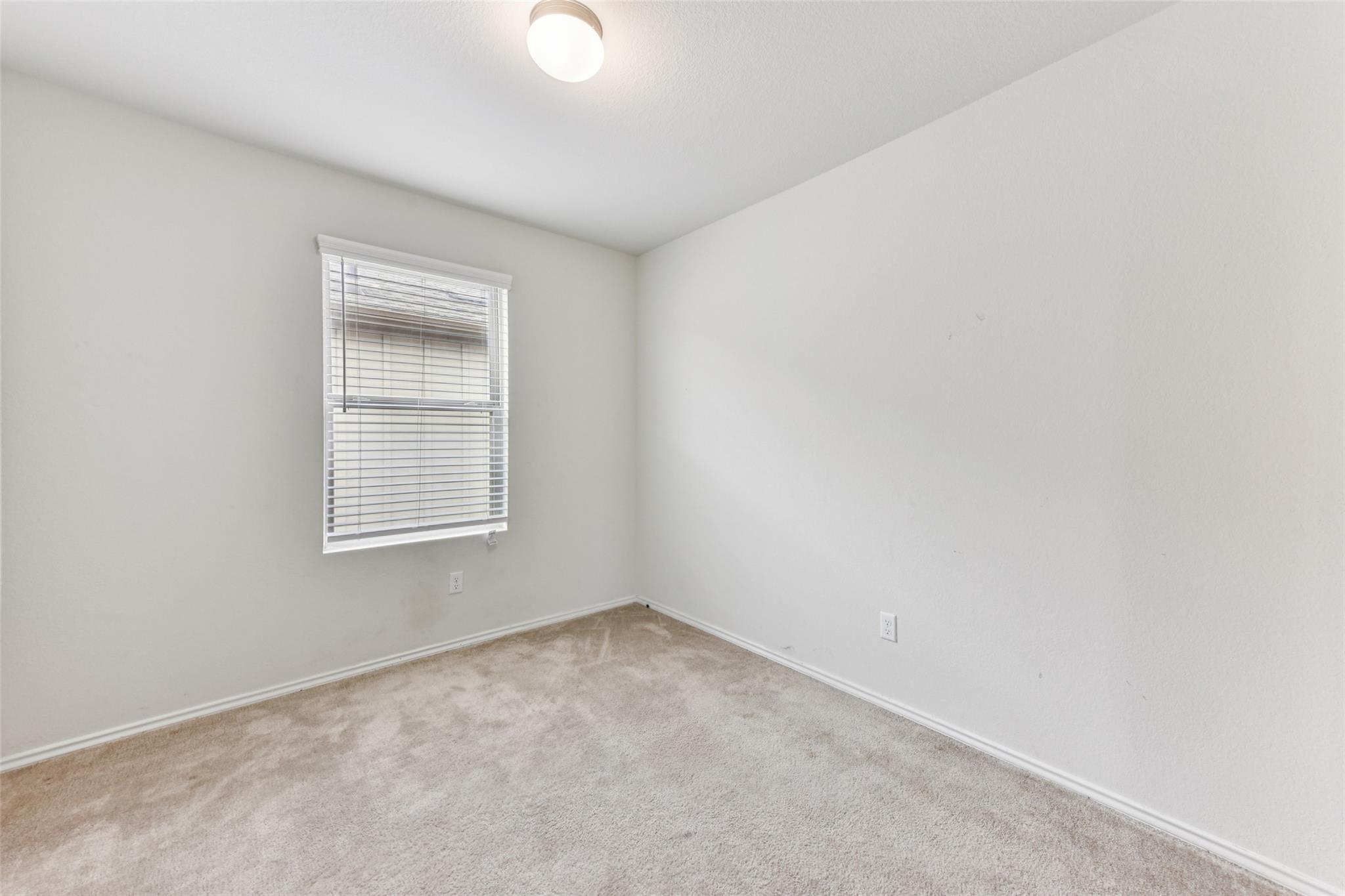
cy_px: 448
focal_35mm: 14
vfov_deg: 81.2
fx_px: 523
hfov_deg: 104.3
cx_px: 672
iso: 400
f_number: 8
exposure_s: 1/40
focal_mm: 14
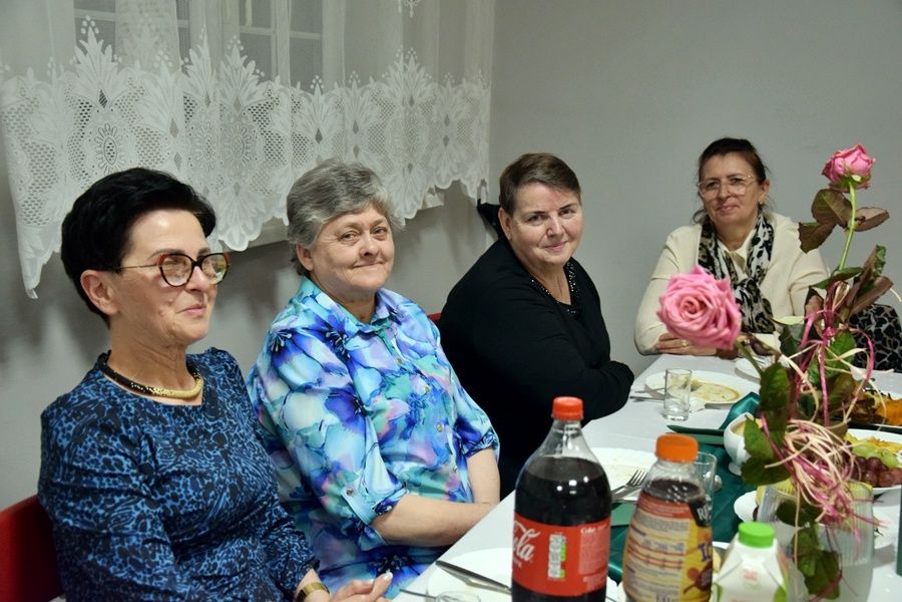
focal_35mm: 48
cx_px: 451
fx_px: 1203
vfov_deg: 28.1
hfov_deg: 41.1
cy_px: 301
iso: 1400
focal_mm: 32
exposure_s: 1/100
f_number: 4.2
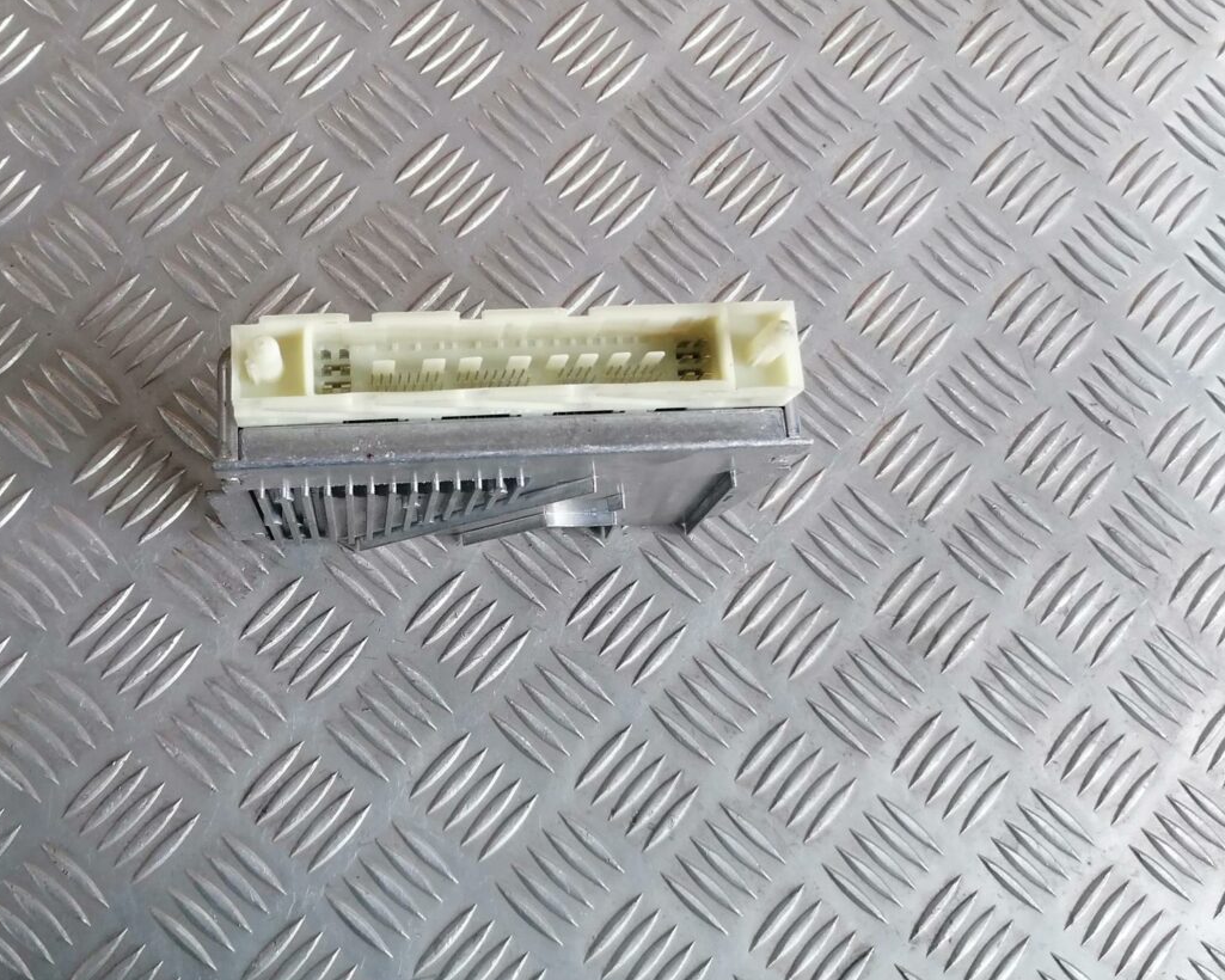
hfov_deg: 50.0
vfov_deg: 41.0
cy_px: 412
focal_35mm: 36
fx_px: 1305
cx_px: 503
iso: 200
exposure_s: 1/33.3
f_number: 1.8
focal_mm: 4.75
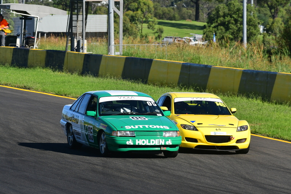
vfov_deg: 3.4
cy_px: 97
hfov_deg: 5.1
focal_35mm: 405
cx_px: 146
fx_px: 3273
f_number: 11
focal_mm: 270
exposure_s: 1/640
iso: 500
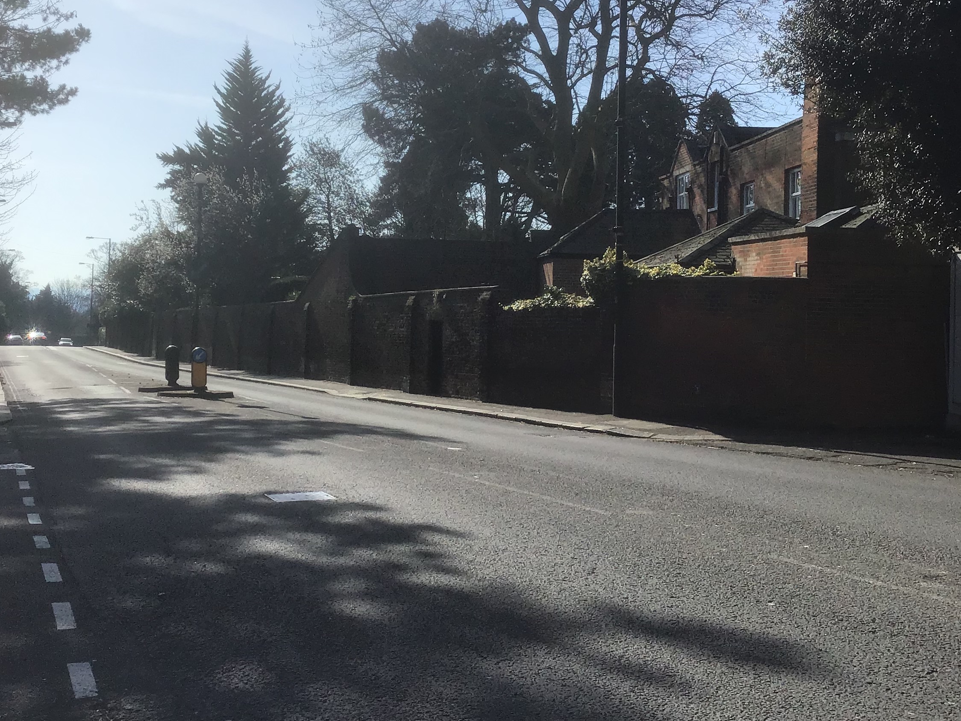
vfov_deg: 32.0
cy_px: 261
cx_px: 417
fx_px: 1249
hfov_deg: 42.0
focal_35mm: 45
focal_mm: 3.3
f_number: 2.4
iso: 25
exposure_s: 1/2037
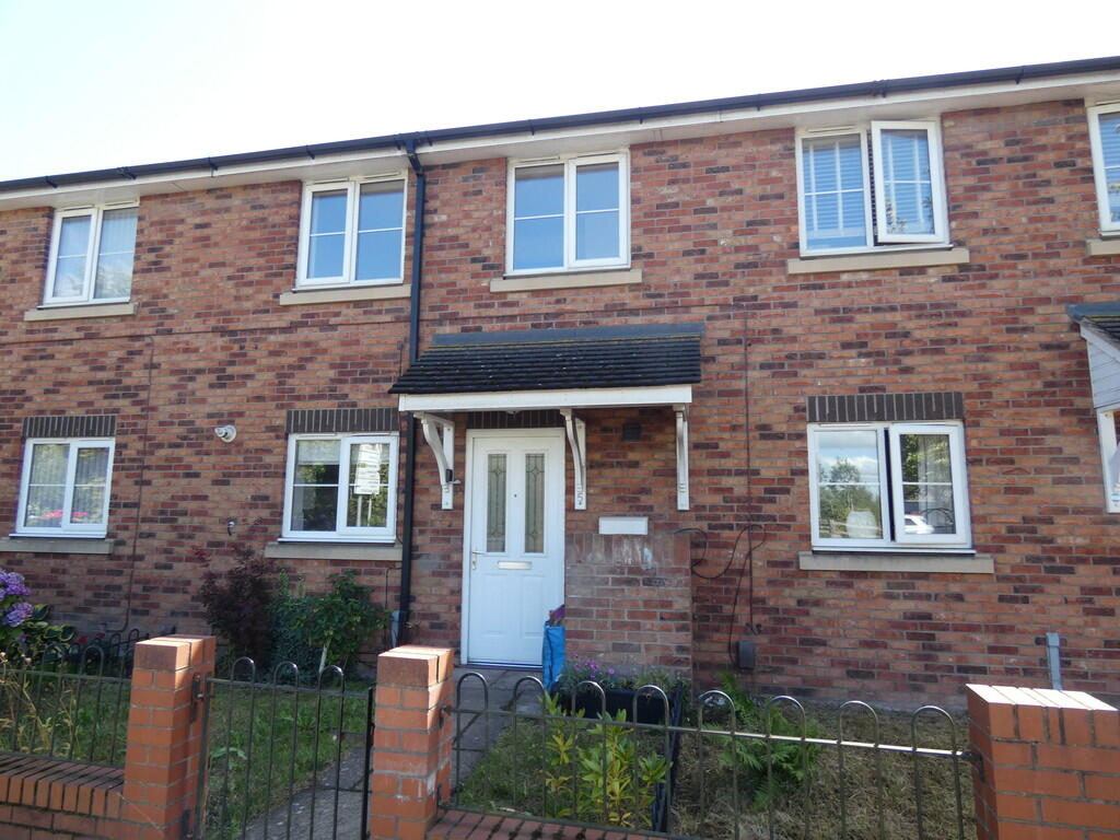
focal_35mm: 20
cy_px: 420
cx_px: 560
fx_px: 647
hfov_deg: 81.7
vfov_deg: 66.0
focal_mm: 3.6
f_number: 2.8
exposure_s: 1/250
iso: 80
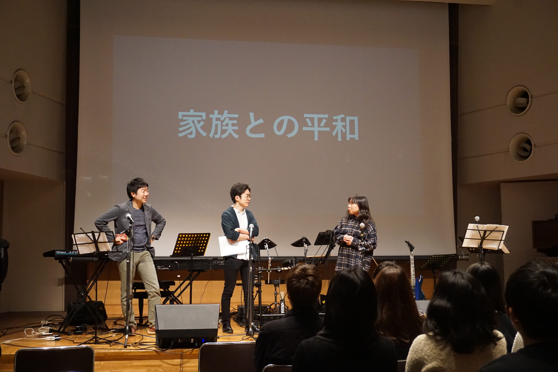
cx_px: 279
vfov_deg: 29.9
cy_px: 186
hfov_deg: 43.6
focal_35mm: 45
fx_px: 697
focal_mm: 30
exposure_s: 1/160
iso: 3200
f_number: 5
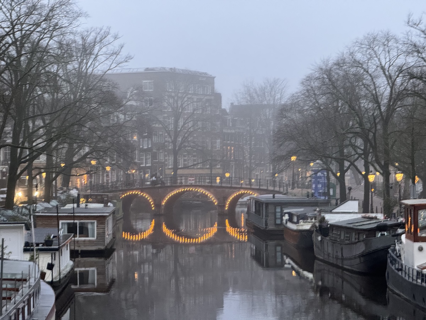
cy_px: 160
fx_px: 1477
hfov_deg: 16.4
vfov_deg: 12.3
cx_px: 213
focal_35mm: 120
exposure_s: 1/33
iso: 640
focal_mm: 15.66
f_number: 2.8
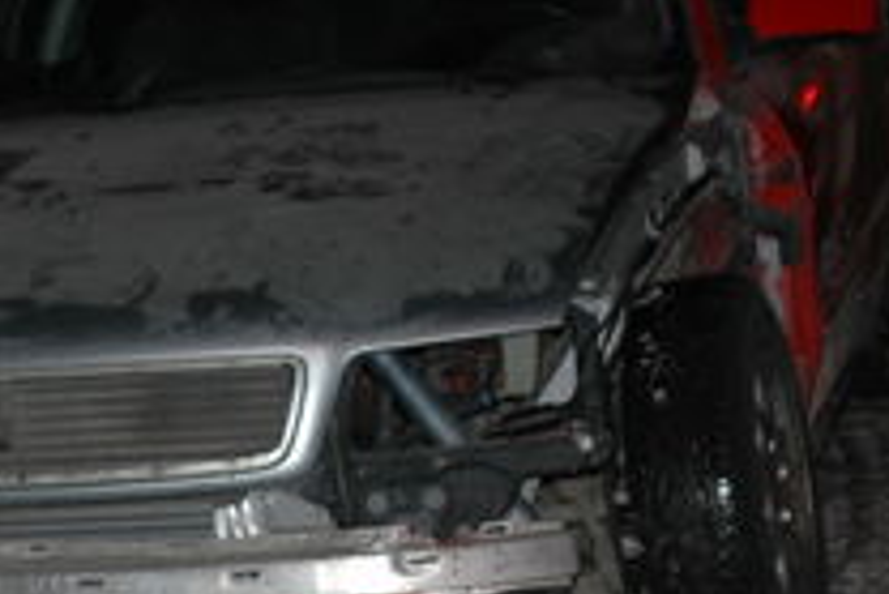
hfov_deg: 15.7
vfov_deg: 10.6
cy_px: 526
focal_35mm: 129
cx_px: 98
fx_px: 3188
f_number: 3.5
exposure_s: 1/60
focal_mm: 28
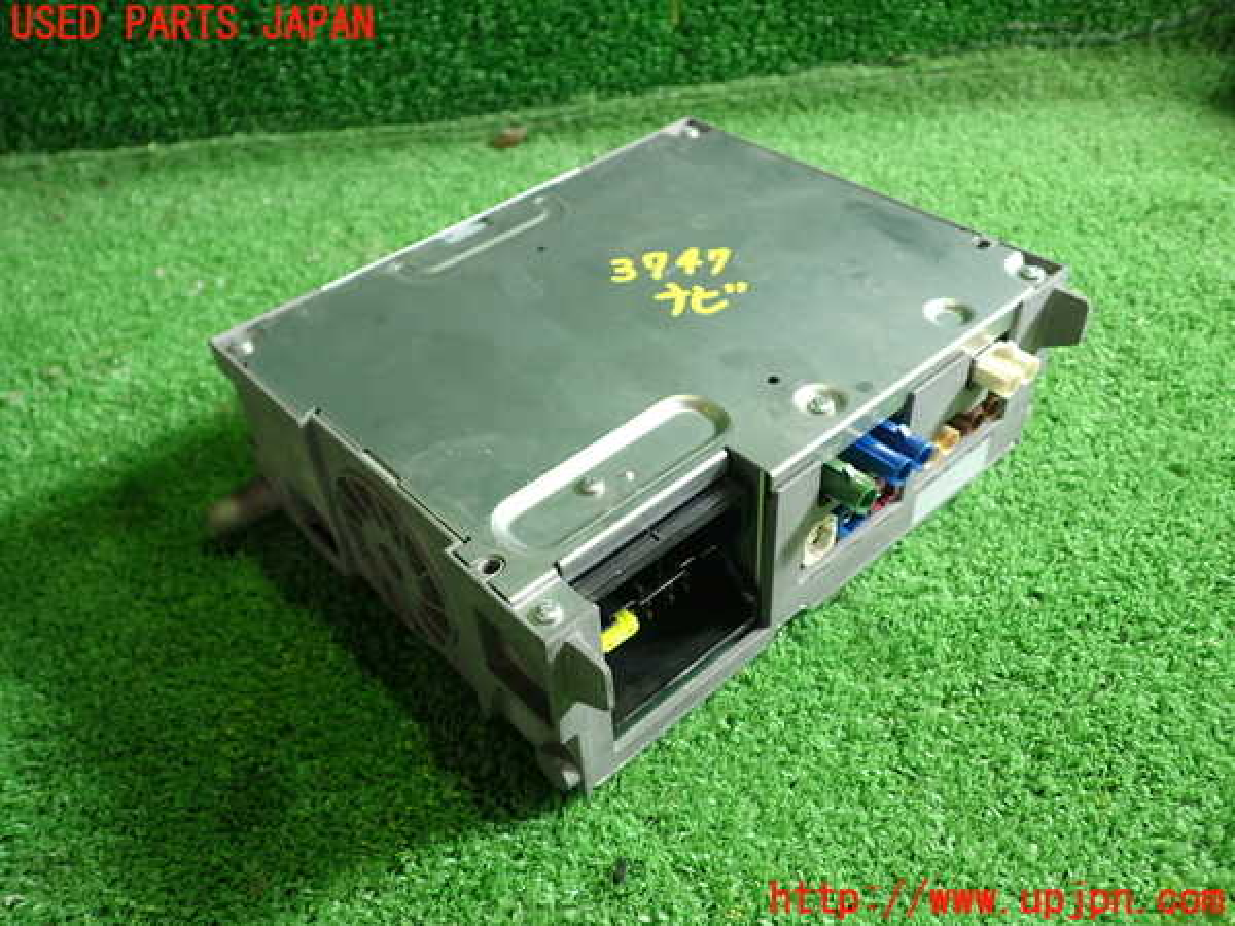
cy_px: 463
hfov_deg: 60.0
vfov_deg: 46.8
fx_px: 1070
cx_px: 618
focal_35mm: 30
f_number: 2.3
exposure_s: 1/40
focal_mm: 5.4
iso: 200
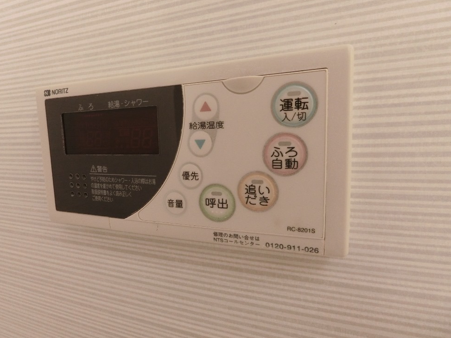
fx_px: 261
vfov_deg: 66.0
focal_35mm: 20
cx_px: 219
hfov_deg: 81.7
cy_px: 176
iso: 400
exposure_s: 1/30
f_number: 2.7
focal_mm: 4.06
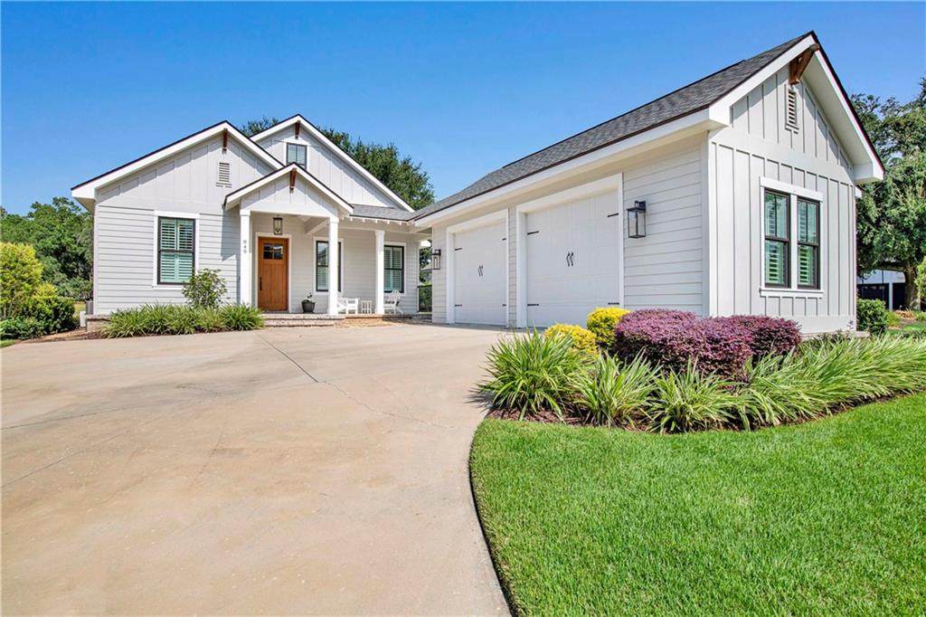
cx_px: 463
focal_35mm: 18
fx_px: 463
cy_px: 308
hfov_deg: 90.0
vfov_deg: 67.3
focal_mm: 18
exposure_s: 1/640
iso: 200
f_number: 11
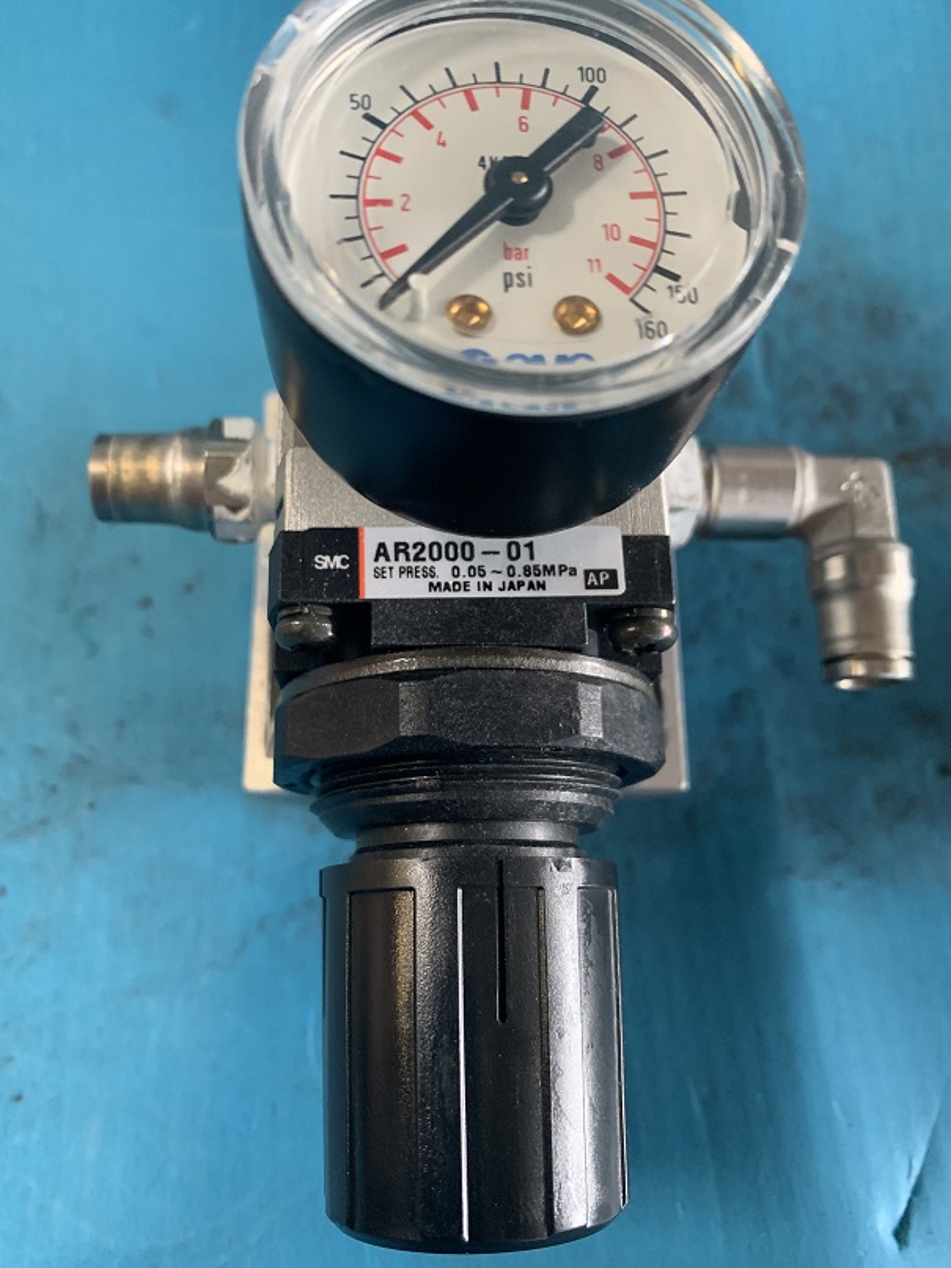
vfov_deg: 67.3
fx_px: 953
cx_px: 476
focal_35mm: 26
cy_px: 634
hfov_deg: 53.1
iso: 320
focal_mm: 4.25
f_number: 1.8
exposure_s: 1/60
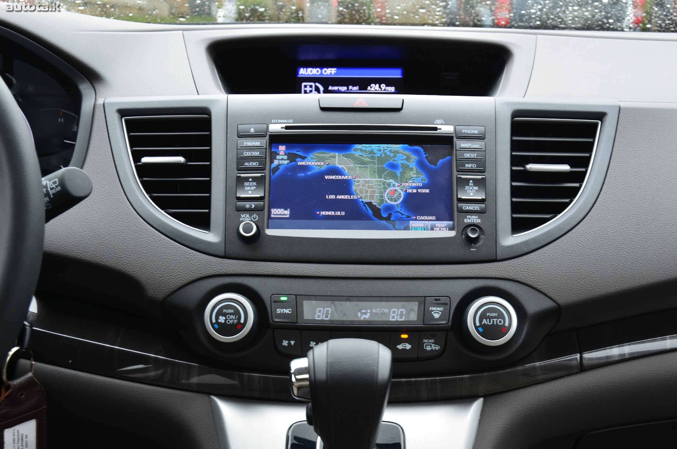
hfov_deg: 32.0
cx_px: 338
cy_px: 224
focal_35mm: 63
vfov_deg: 21.5
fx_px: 1182
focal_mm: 42
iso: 400
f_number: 9
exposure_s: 1/25
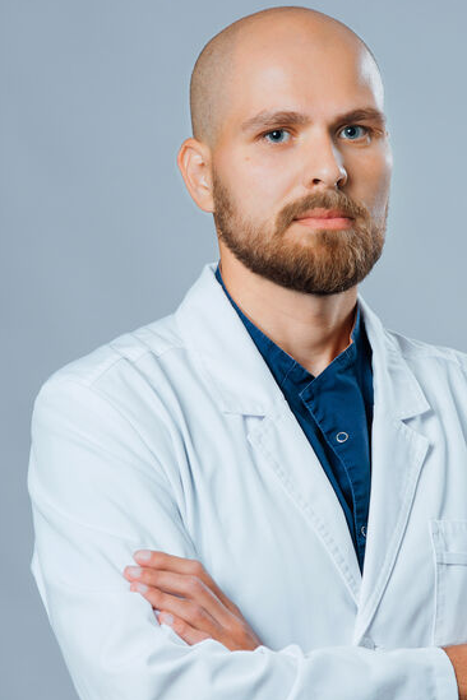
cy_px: 389
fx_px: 3191
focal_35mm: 164
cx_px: 316
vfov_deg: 12.5
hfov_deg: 8.4
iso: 320
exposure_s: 1/125
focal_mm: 120
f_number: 5.6
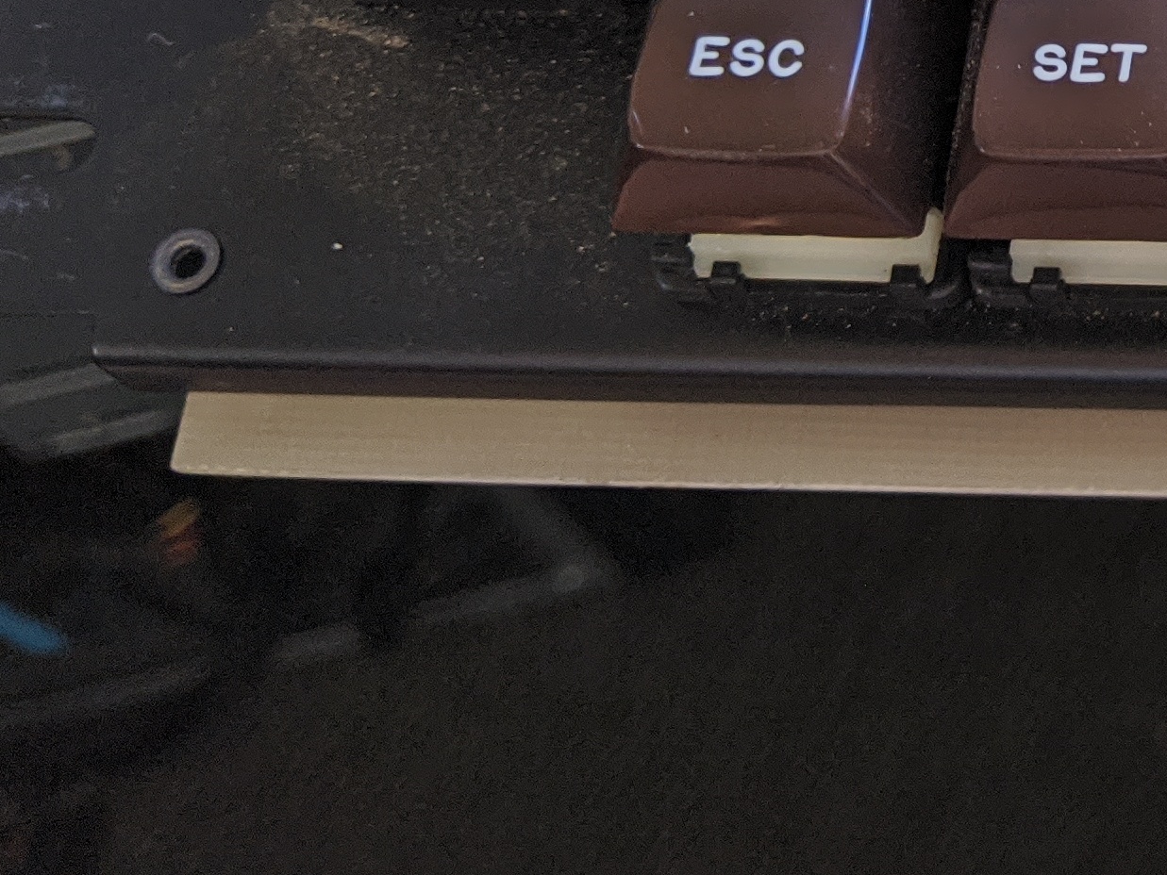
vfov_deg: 15.5
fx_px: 2967
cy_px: -421
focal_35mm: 88
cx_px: 1721
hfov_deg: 19.5
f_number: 1.8
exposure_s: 1/69.2
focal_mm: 4.44
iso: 57
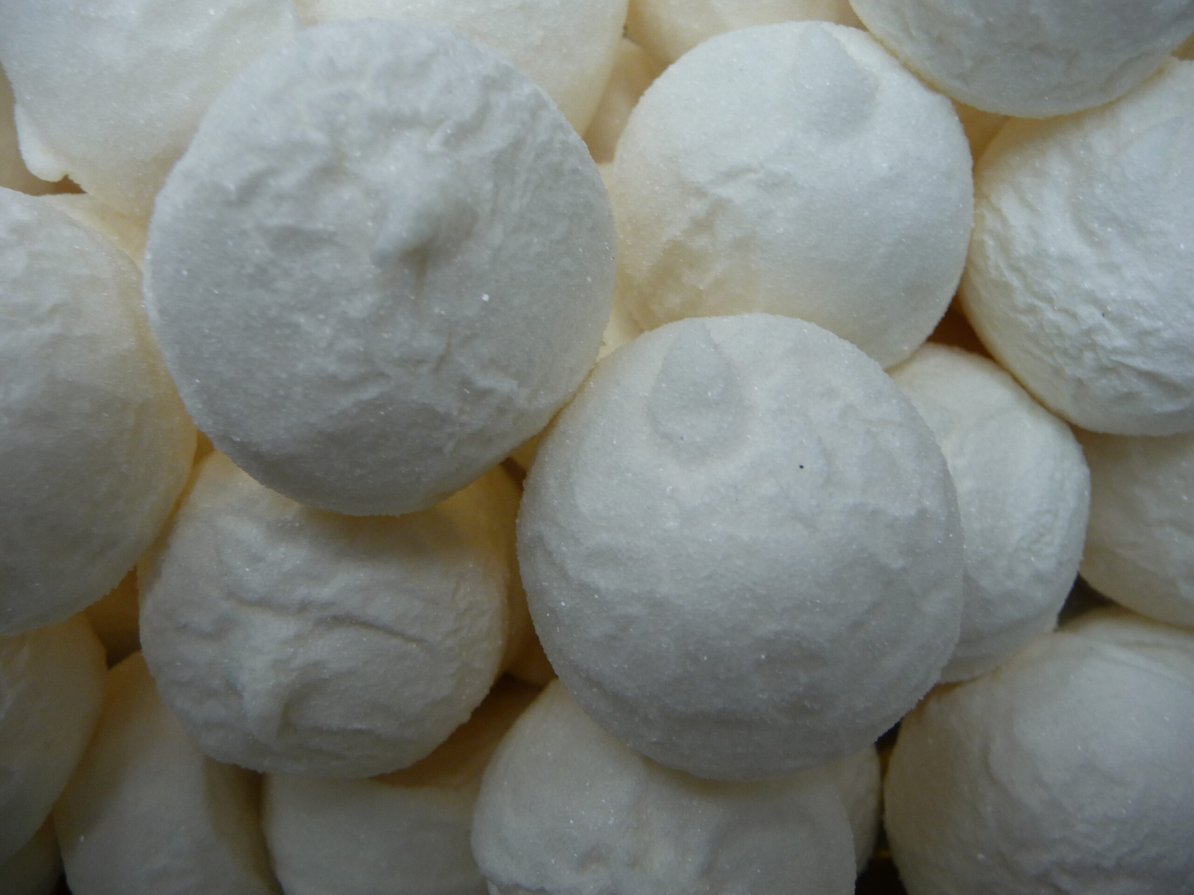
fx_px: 966
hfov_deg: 63.4
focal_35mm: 28
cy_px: 448
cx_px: 597
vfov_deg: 49.7
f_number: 3.3
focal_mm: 4.7
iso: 100
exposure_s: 1/30
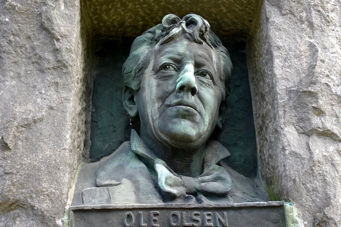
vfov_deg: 31.2
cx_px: 170
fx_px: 407
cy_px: 114
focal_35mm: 43
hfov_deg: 45.4
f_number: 2.5
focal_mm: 9.2
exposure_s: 1/80
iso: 125
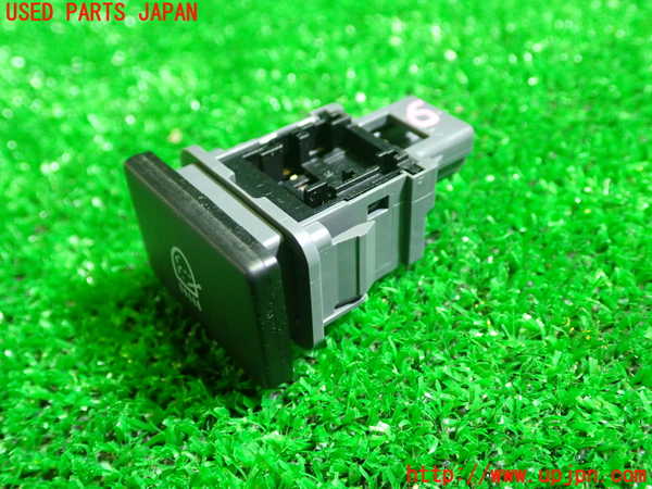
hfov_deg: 49.0
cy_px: 244
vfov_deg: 37.7
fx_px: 716
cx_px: 326
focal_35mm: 38
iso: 800
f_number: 2.7
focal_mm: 6.83
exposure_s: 1/30
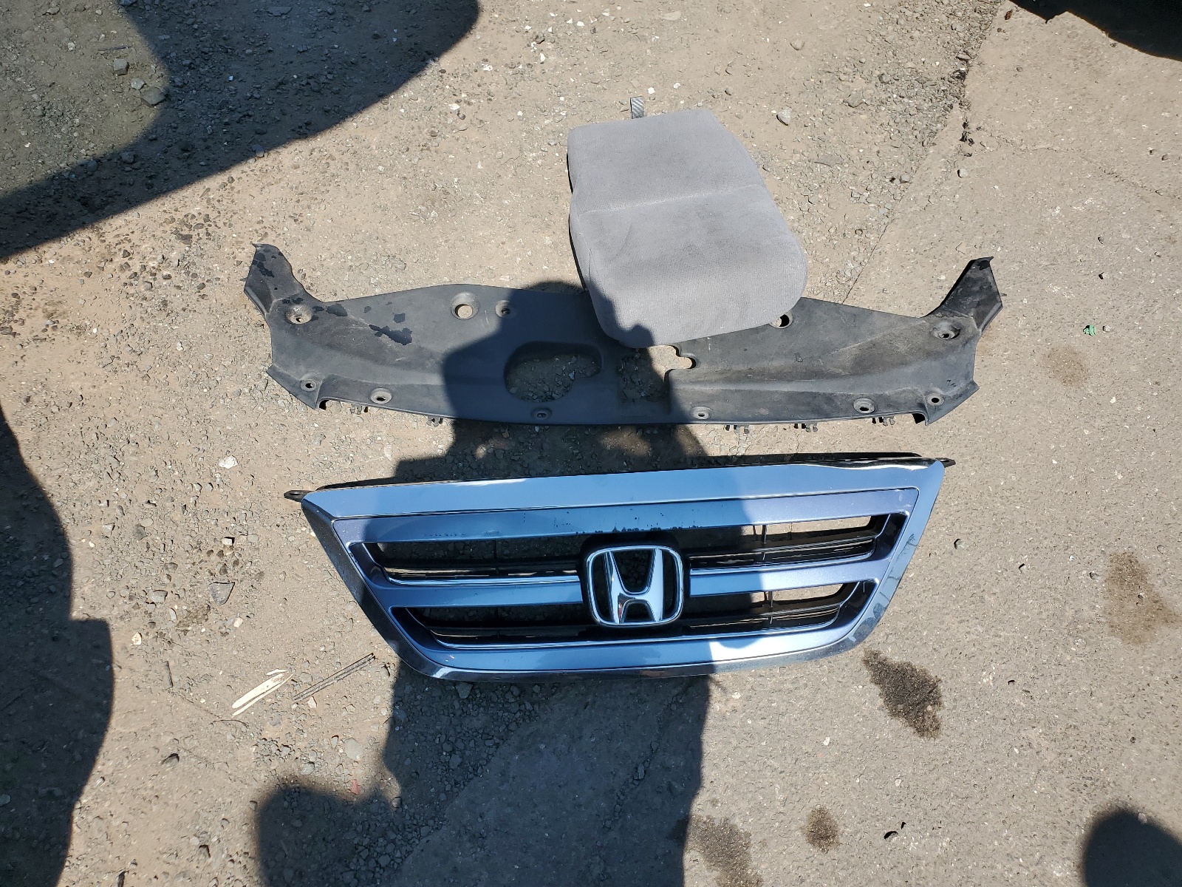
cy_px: 444
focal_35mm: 26
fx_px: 888
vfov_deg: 53.1
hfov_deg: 67.3
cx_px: 591
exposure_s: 1/2000
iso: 50
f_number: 1.5
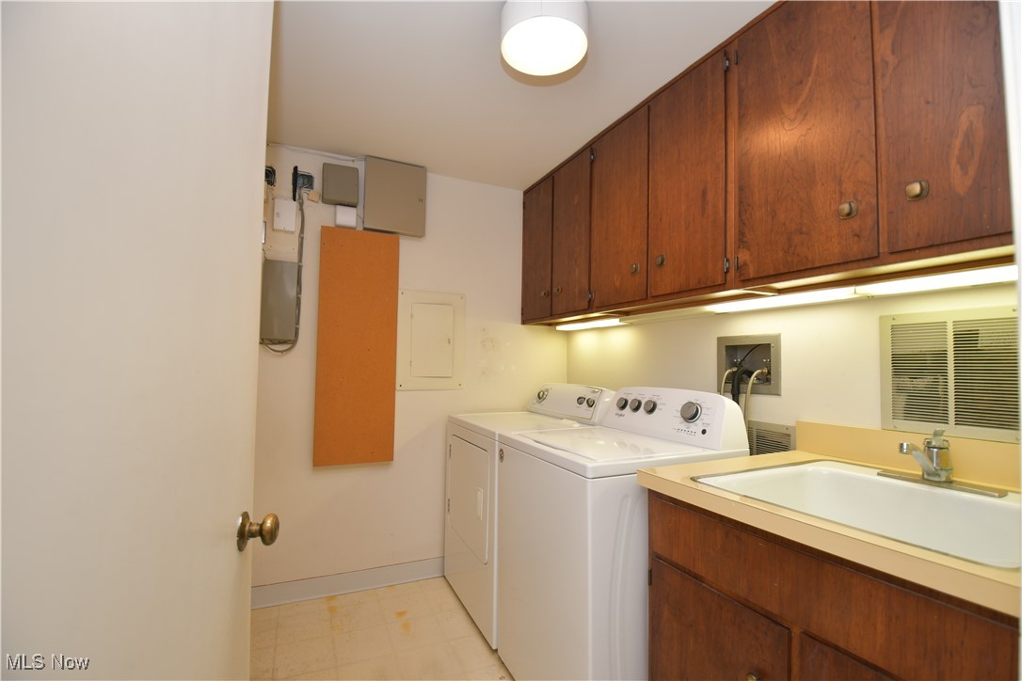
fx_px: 426
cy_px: 340
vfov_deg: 77.3
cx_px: 511
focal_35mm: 15
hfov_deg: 100.4
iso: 200
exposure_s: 1/40
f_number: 4
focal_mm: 10
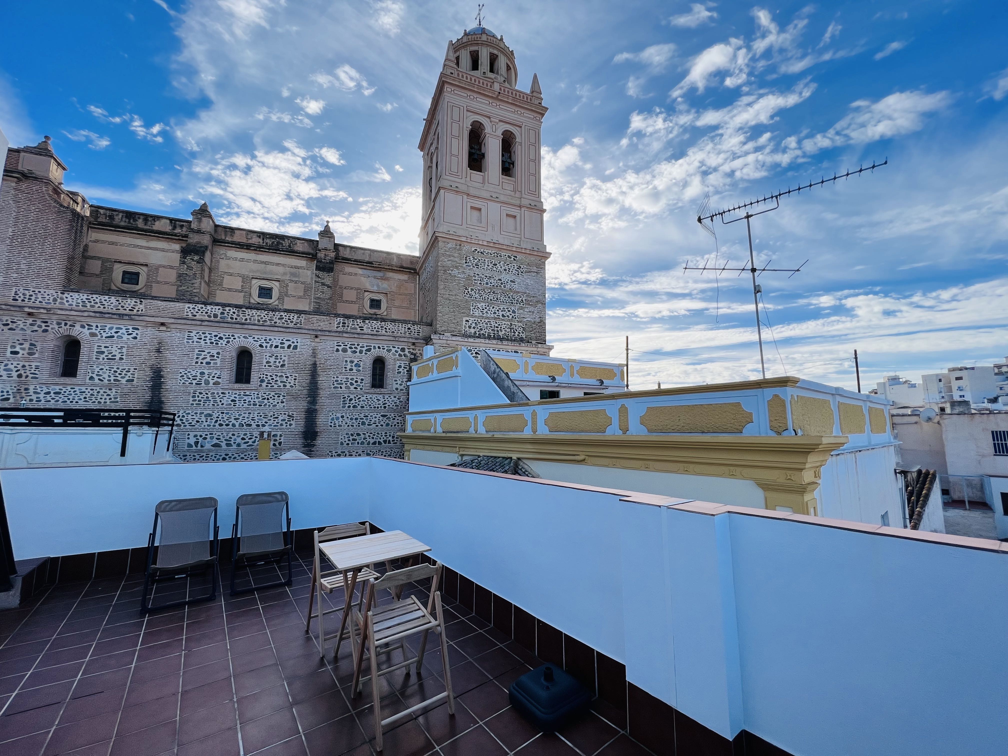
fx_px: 379
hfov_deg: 106.2
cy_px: 378
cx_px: 504
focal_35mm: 13
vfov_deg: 89.9
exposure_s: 1/1292
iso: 32
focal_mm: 1.57
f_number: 1.8
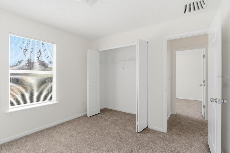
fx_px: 112
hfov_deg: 91.7
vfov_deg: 68.8
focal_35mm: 18
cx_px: 115
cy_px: 76
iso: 800
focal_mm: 17.5
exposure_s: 1/400
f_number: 8
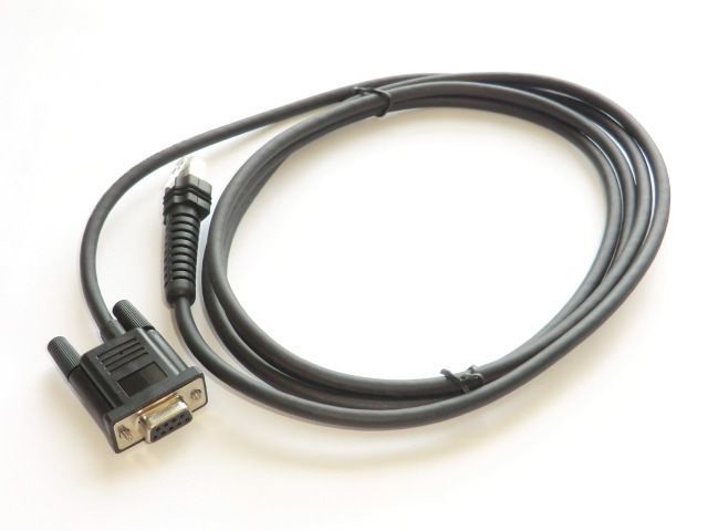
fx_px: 1125
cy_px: 266
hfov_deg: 34.9
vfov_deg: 26.6
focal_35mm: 55
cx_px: 354
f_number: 4.2
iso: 320
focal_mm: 9.8
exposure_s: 1/60
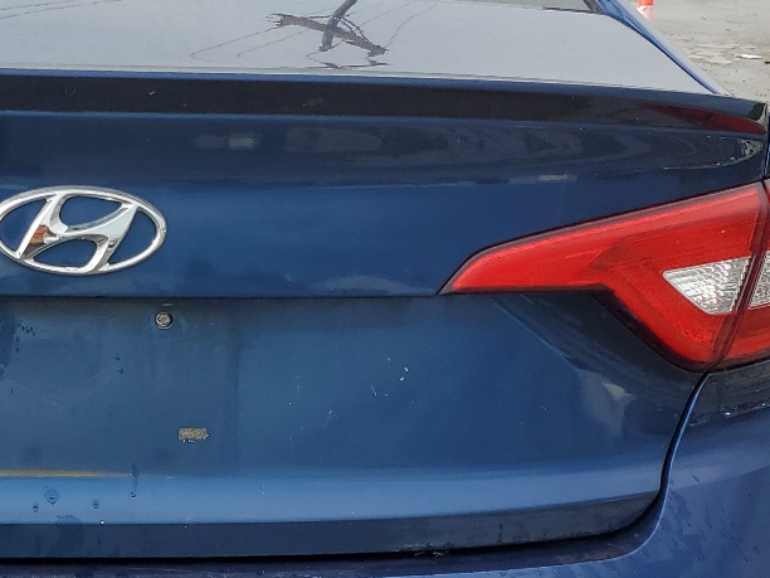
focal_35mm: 68
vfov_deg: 21.6
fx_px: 1513
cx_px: 10
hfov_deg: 27.1
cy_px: 365
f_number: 1.5
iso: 50
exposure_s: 1/1667
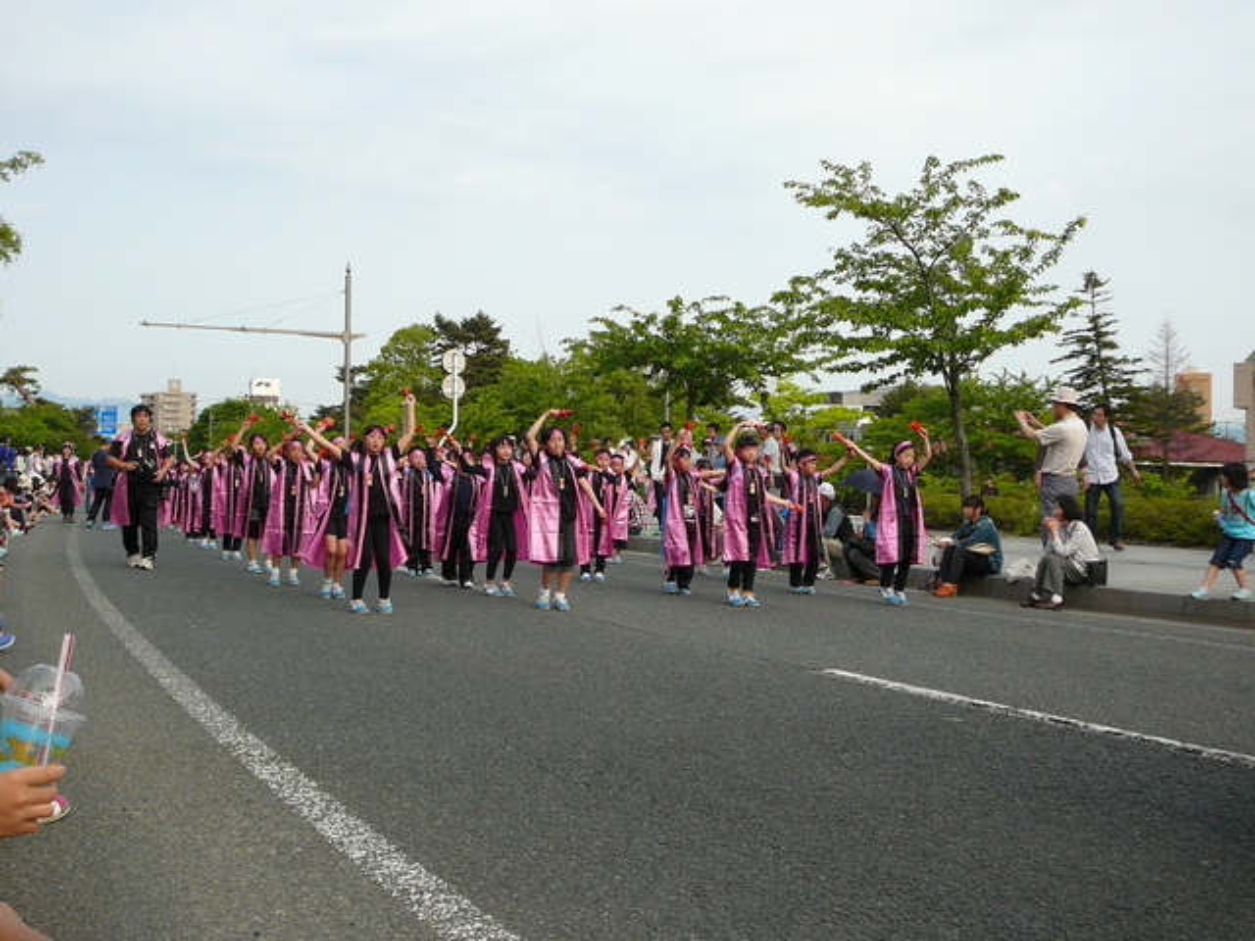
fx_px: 1486
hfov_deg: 45.8
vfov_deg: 35.1
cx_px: 628
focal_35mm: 41
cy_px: 470
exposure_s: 1/640
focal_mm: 6.1
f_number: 3.1
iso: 100
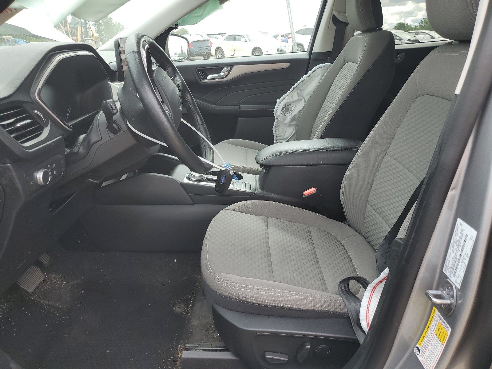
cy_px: 184
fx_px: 370
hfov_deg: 67.3
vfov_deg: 53.1
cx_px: 246
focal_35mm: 26
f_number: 1.5
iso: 50
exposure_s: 1/417
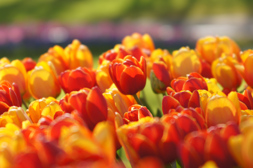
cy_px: 84
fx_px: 1053
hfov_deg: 13.7
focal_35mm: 150
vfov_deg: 9.1
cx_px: 126
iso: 100
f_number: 4
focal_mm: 100
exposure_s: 1/320
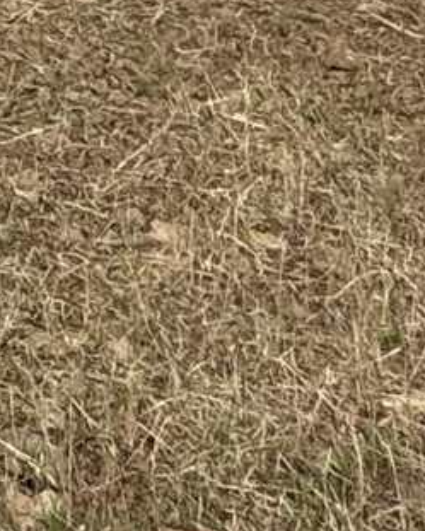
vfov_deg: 11.0
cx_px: -306
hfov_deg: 10.8
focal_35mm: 135
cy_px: -898
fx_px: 2122
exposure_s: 1/3546
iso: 50
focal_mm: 2.22
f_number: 2.2
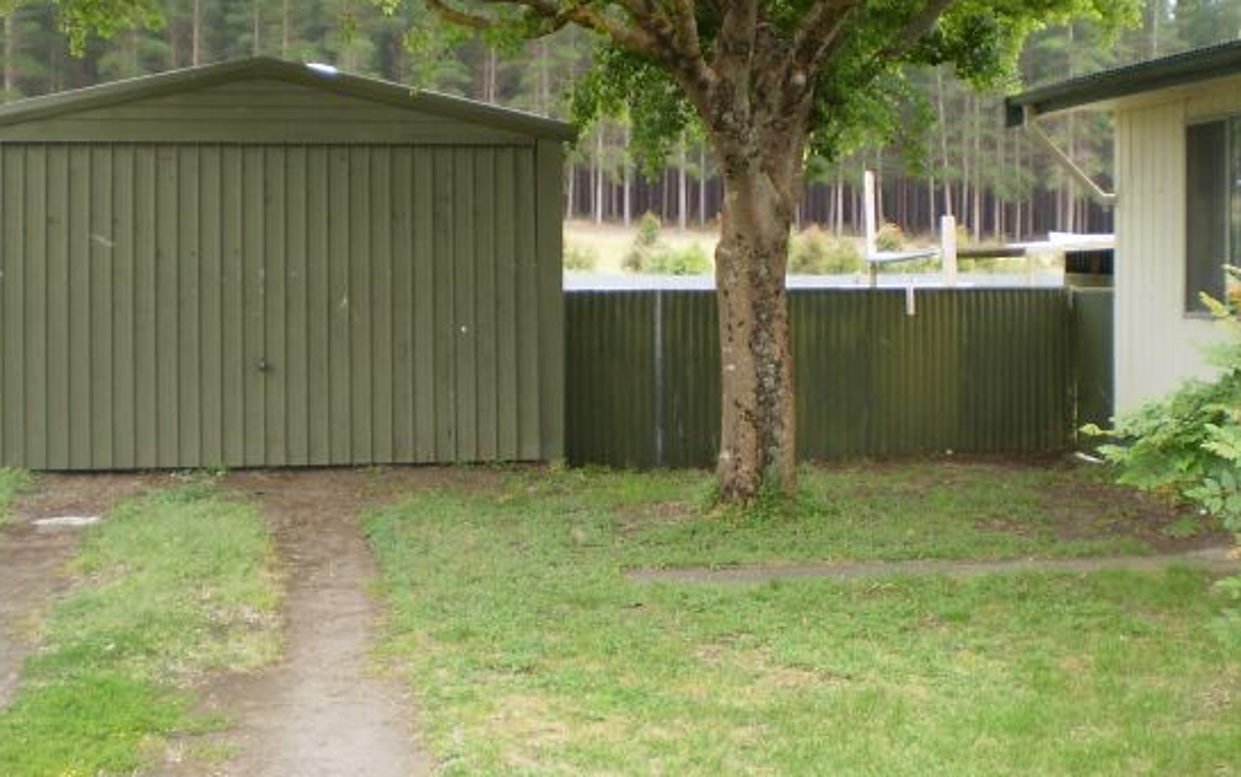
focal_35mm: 56
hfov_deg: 36.1
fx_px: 1895
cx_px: 756
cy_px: 312
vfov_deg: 23.1
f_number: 3.1
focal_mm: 6.3
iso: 64
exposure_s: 1/80
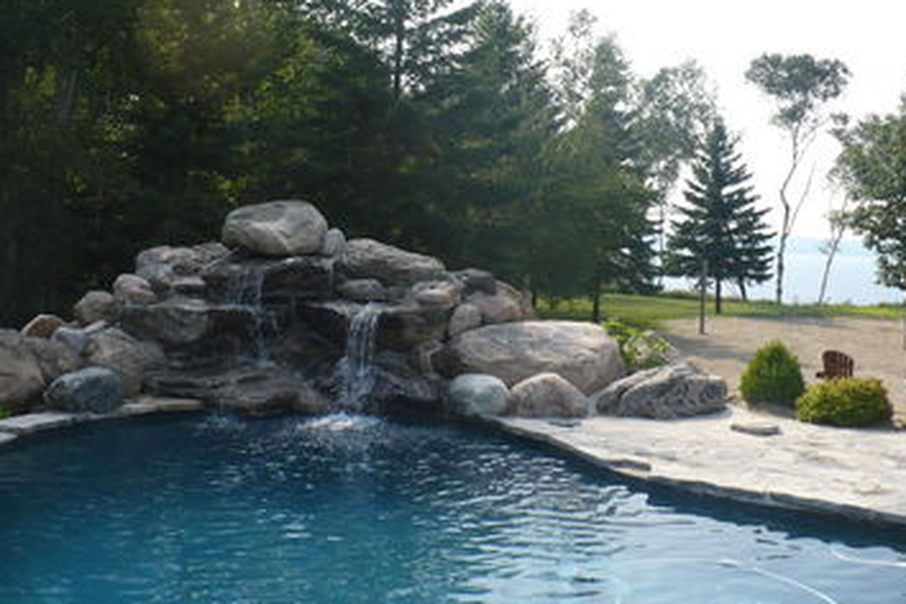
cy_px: 258
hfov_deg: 48.5
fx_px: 1007
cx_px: 450
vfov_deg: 33.3
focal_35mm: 40
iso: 100
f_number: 2.8
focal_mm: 6.1
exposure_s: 1/1000
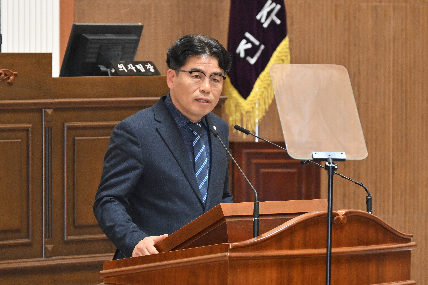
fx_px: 3114
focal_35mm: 262
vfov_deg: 5.2
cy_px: 142
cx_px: 214
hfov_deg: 7.9
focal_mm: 175
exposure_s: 1/250
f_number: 6.3
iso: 5000
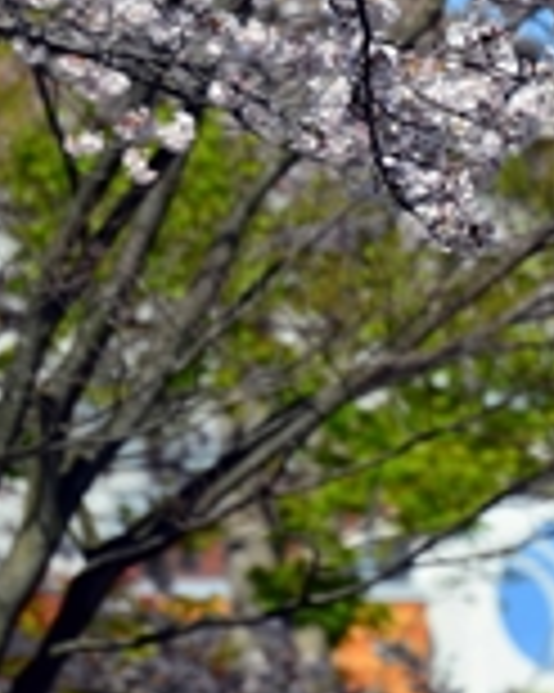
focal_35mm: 731
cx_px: 336
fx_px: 14997
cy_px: -72
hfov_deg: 2.1
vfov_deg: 2.6
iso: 125
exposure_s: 1/320
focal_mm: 300
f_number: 8
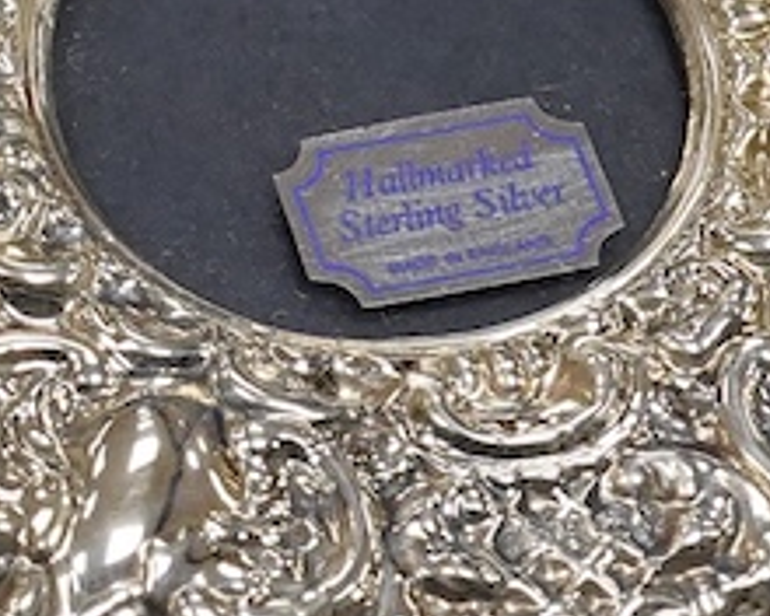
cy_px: 455
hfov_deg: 8.7
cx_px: -495
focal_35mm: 216
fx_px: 4922
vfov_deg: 7.2
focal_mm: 30
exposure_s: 1/250
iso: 2500
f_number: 13
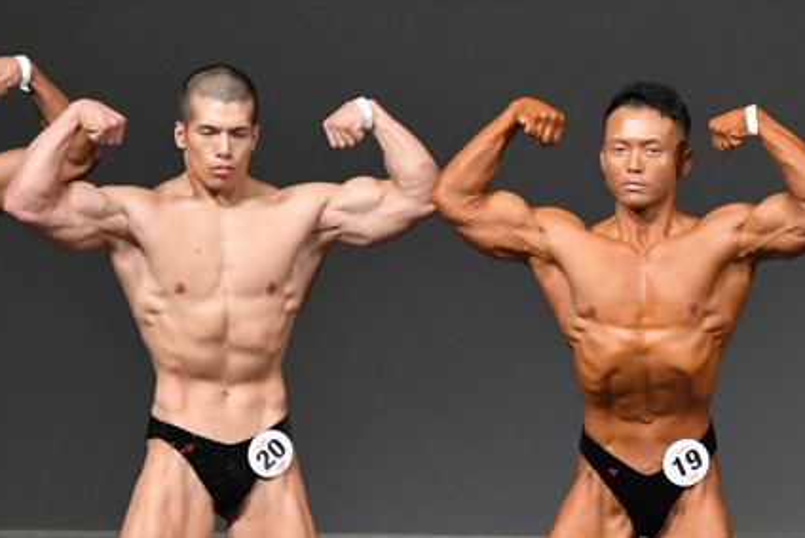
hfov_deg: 3.3
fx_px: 14092
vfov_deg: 2.2
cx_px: 561
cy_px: 489
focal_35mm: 630
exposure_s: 1/400
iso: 4000
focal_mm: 230
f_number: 5.6
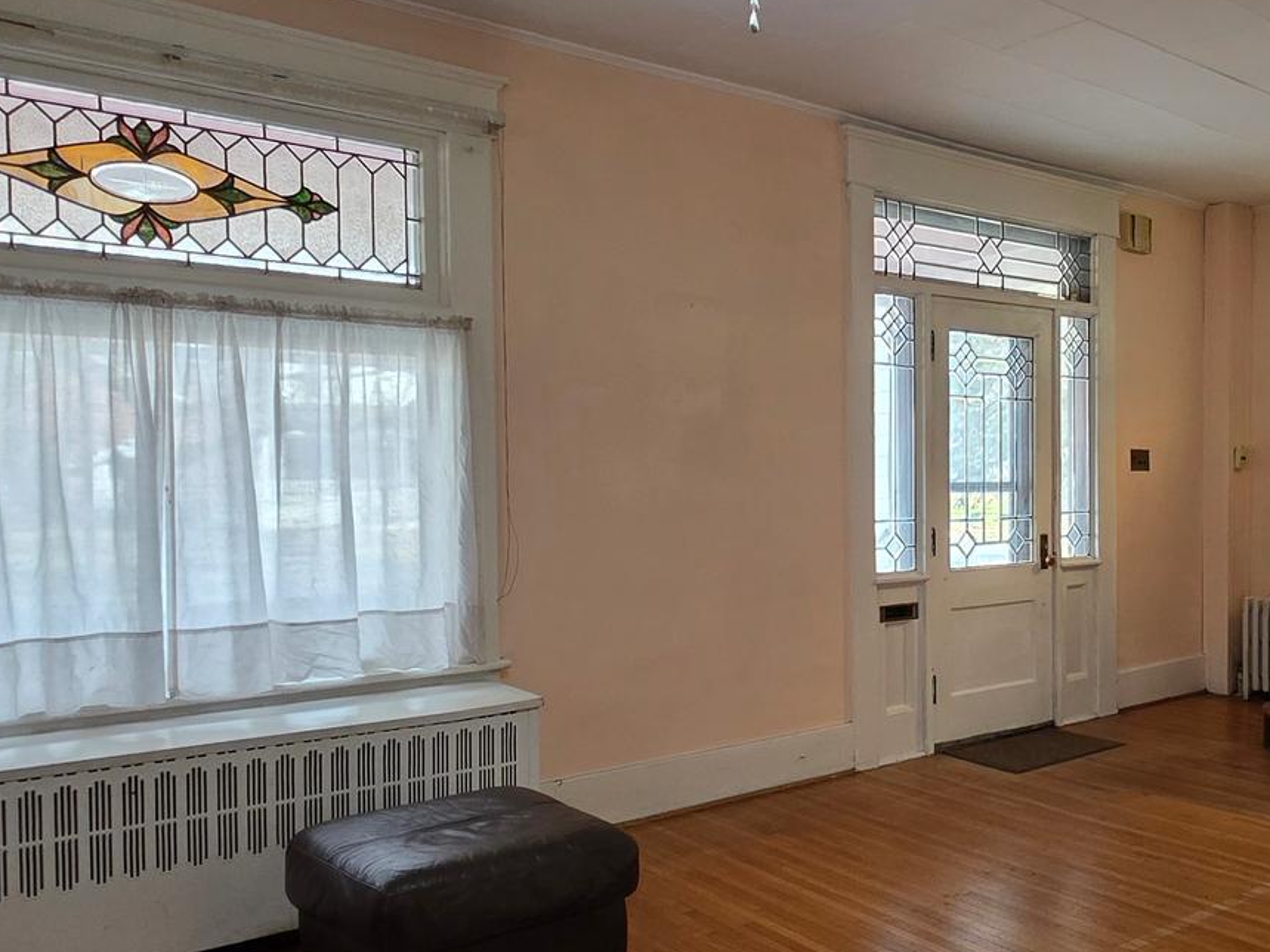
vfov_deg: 45.4
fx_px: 1137
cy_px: 525
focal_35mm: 31
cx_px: 931
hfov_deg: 55.9
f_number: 1.9
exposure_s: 1/60
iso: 320
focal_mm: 2.2
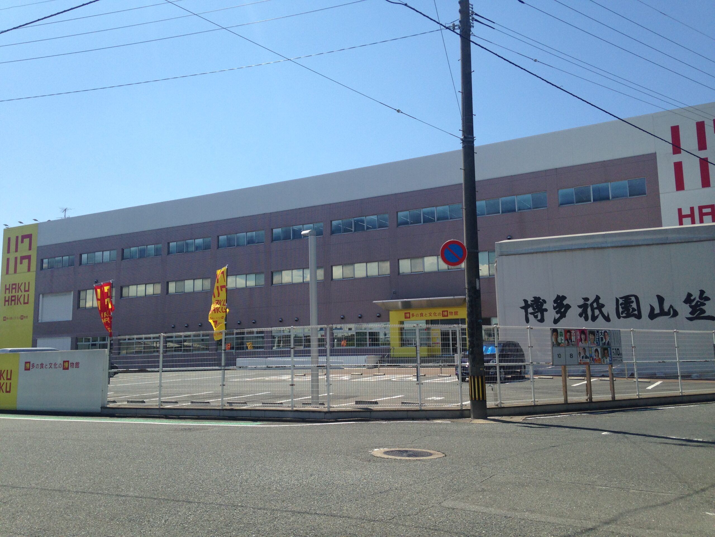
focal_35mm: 33
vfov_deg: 42.9
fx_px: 682
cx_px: 358
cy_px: 268
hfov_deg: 55.4
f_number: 2.4
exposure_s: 1/2008
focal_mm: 4.12
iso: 50
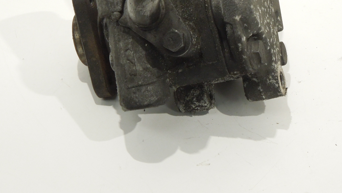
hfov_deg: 12.5
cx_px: 191
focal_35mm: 172
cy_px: 33
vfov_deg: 7.0
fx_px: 1560
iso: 450
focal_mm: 21.5
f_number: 4.8
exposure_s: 1/25
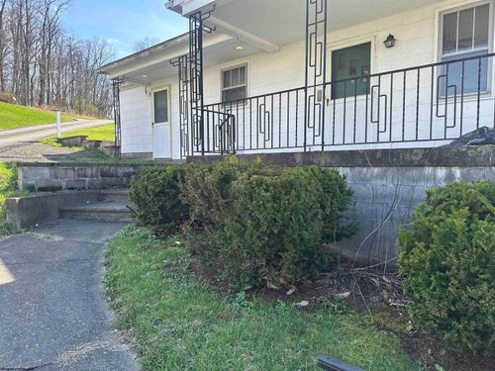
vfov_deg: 56.8
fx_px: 343
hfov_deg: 71.6
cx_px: 248
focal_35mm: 24
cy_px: 186
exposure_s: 1/952
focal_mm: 6.86
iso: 80
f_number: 1.78
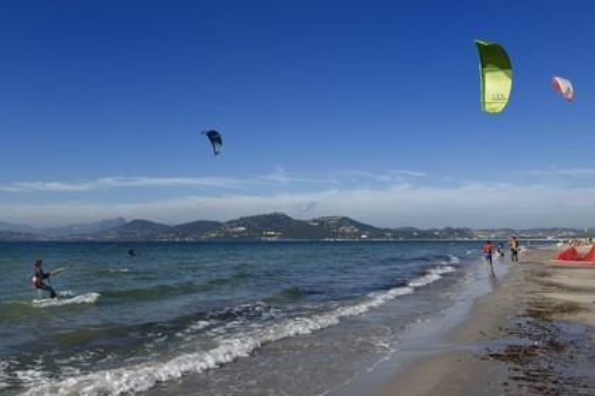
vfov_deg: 47.9
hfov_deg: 67.4
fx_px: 446
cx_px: 298
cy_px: 198
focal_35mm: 27
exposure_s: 1/320
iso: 200
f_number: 14
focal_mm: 27
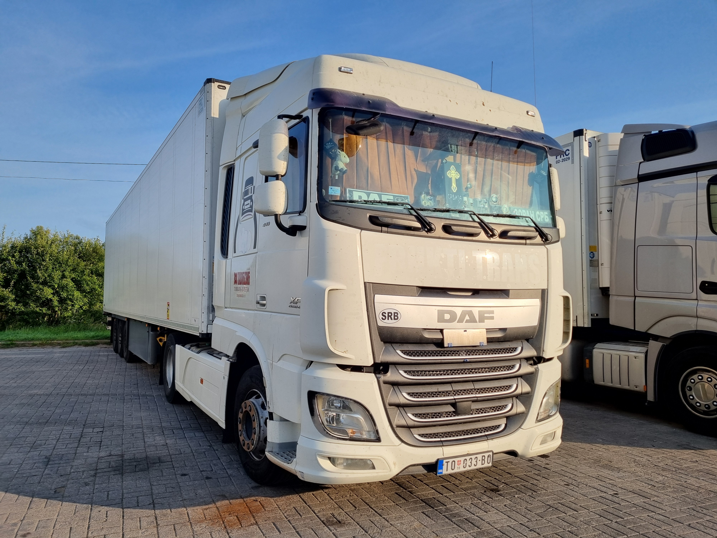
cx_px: 358
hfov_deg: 67.3
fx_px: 539
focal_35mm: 26
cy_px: 269
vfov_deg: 53.1
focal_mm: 5.4
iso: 50
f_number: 1.8
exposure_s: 1/1356
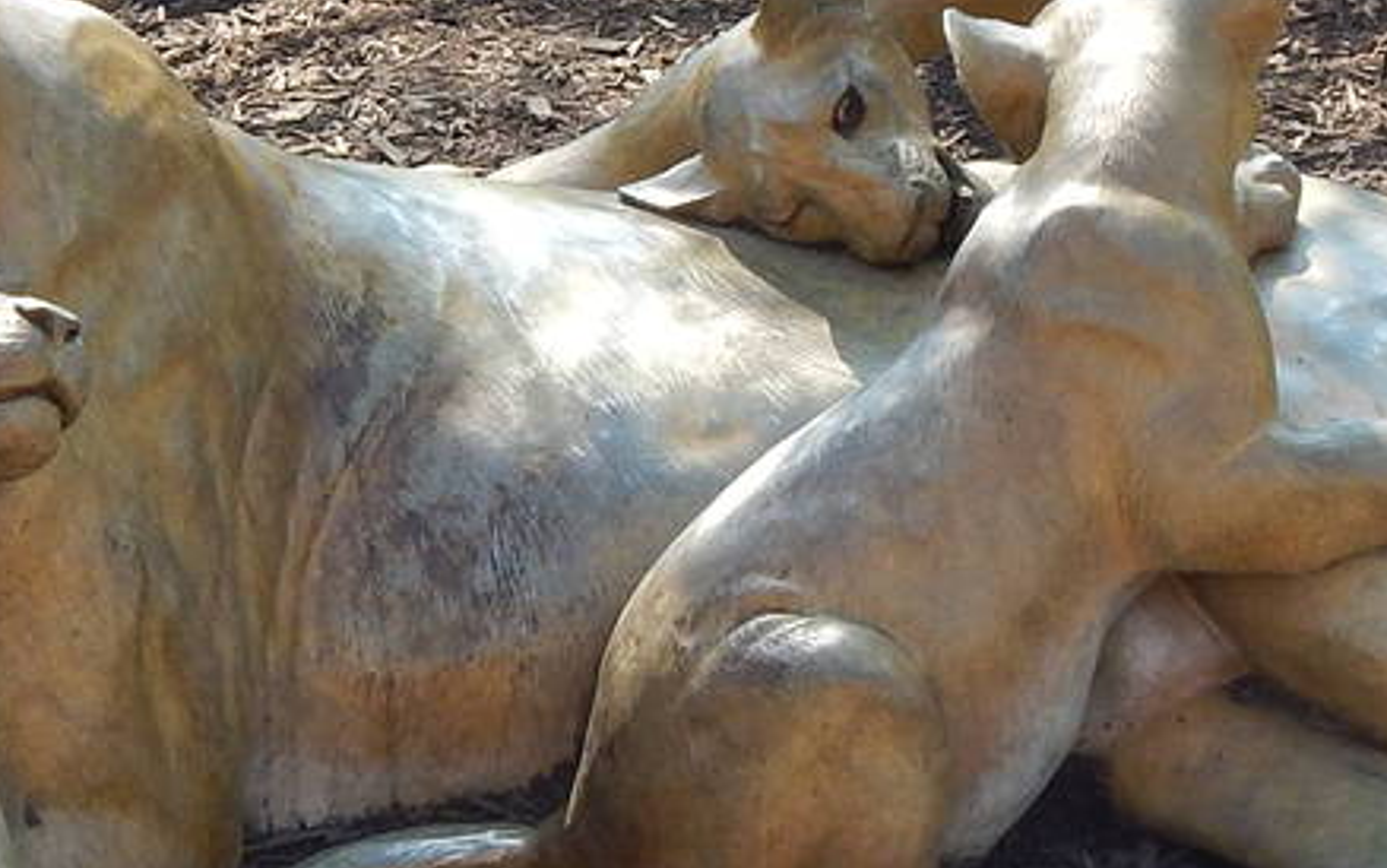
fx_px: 5558
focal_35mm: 147
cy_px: 494
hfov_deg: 14.2
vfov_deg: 8.9
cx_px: 944
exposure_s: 1/320
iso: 125
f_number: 3.4
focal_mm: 6.8
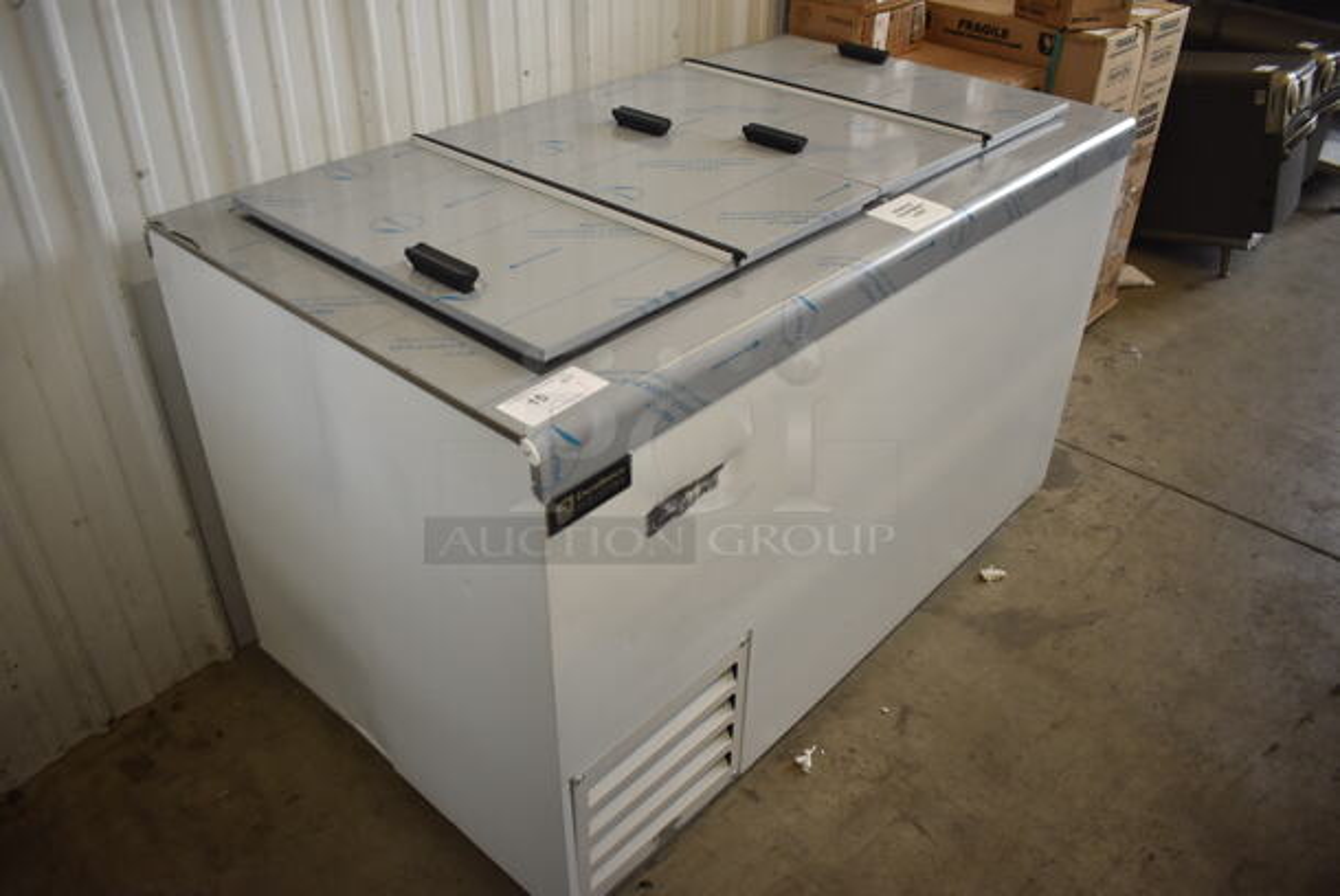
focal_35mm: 27
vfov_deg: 48.0
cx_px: 670
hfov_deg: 67.3
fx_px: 1006
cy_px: 448
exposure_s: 1/250
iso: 800
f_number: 3.5
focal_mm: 18
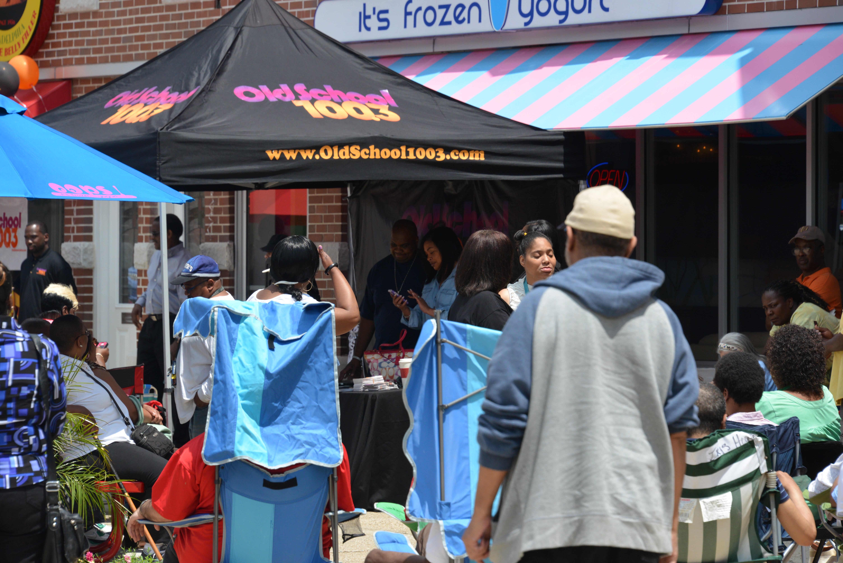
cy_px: 282
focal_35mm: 200
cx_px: 422
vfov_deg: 6.9
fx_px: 4685
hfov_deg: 10.3
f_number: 10
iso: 1100
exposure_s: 1/1600
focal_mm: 200
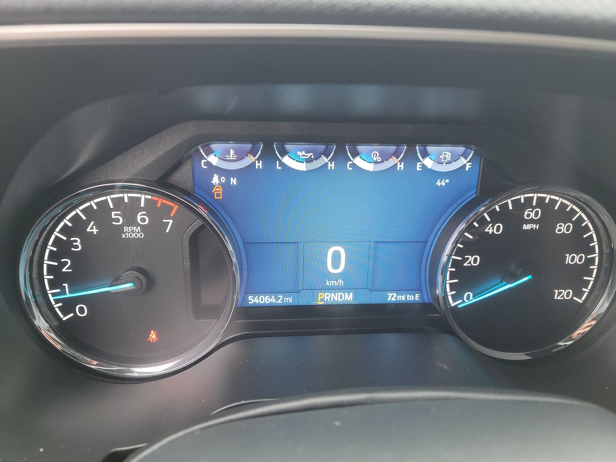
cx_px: 308
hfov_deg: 71.6
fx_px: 427
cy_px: 231
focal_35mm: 24
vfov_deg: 56.8
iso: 465
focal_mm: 6.7
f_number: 1.8
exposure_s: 1/59
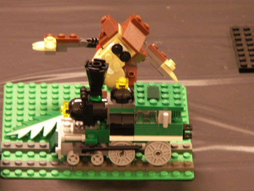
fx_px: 2458
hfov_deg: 5.9
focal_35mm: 335
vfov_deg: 4.4
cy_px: 96
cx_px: 127
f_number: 4.5
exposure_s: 1/5
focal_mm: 55.55
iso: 160
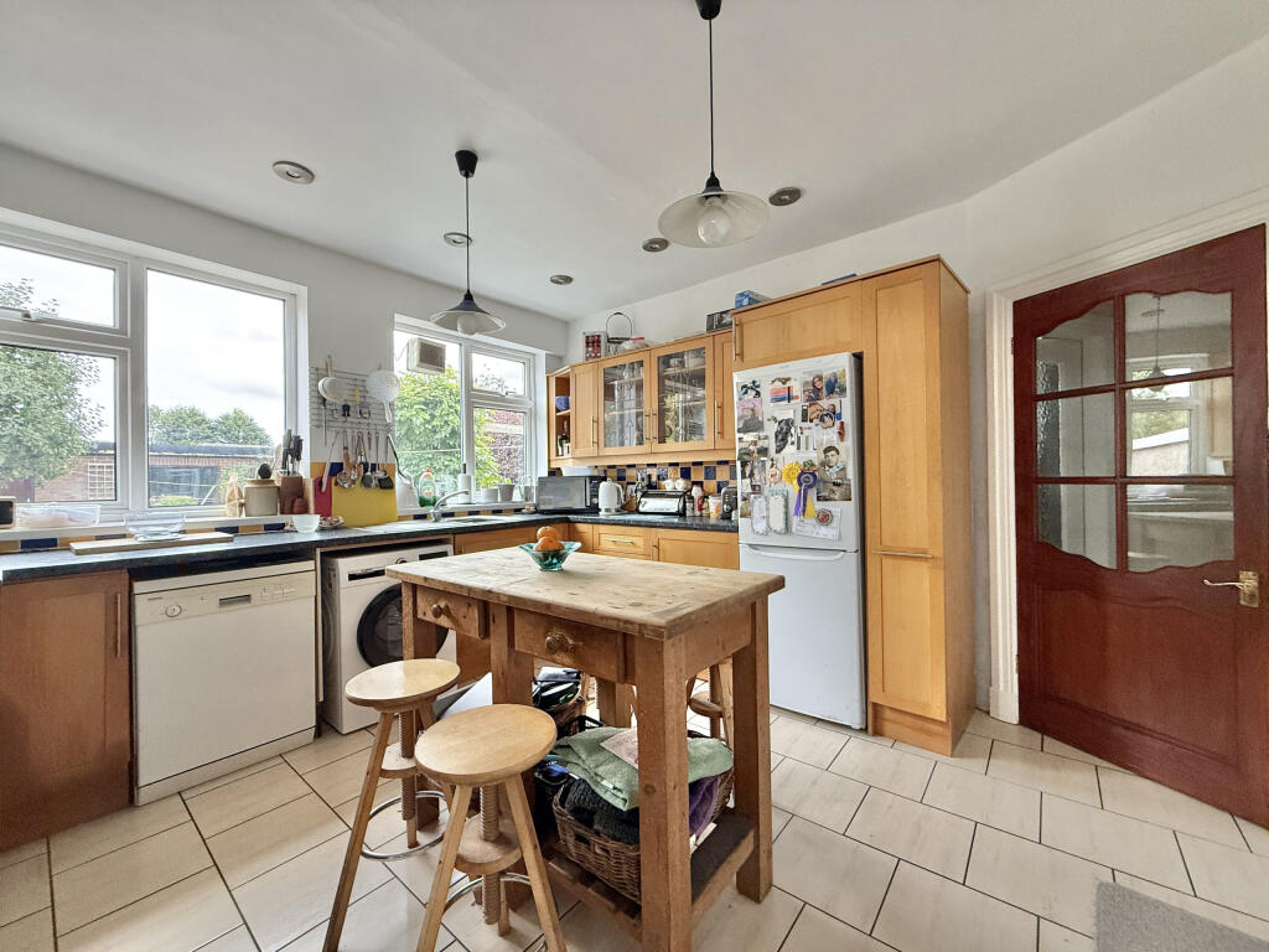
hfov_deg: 102.1
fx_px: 513
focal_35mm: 14
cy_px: 476
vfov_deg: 85.7
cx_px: 634
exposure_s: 1/99
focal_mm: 2.22
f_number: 2.2
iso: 250
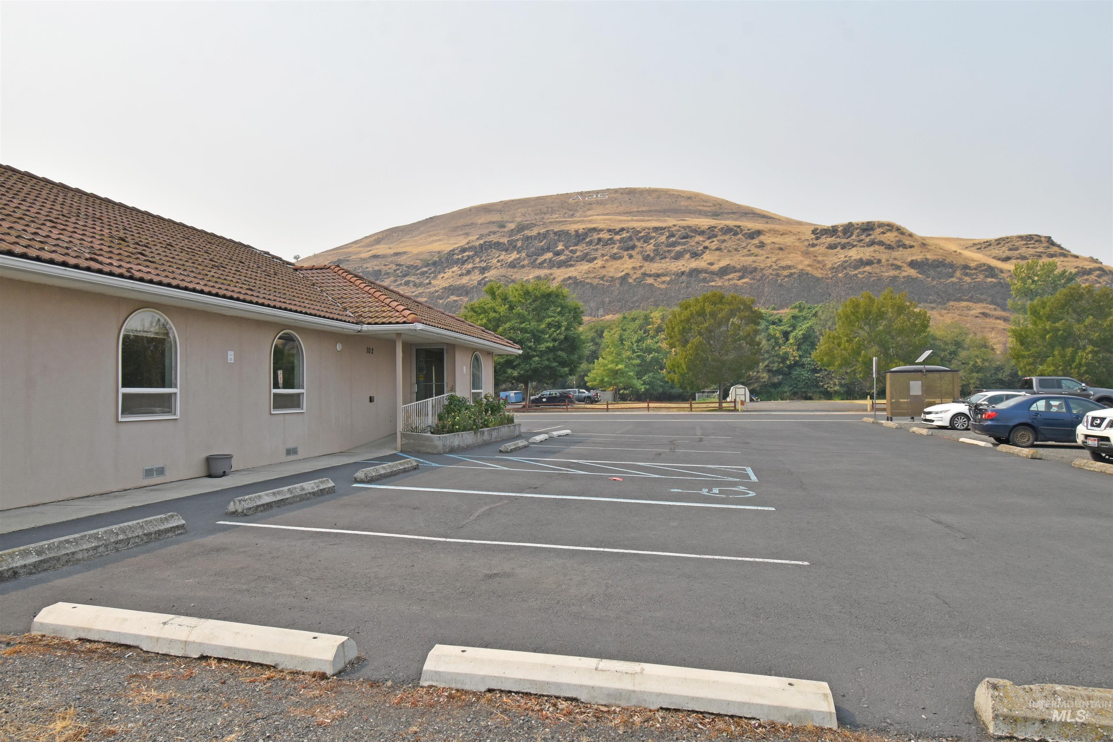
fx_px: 649
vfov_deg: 59.5
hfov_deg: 81.2
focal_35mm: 21
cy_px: 371
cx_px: 556
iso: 200
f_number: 10
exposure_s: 1/400
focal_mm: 14
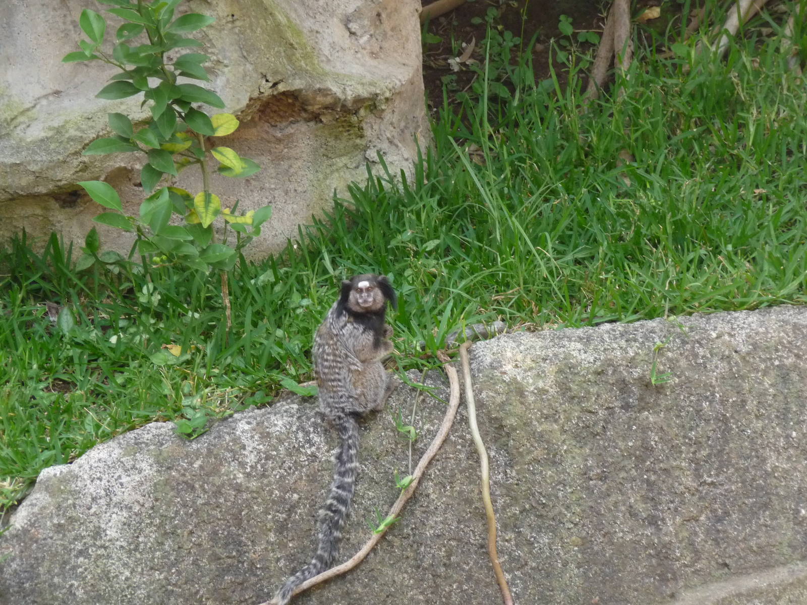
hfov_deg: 12.5
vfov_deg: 9.4
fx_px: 3683
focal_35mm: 158
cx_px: 404
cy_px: 302
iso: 320
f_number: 4.8
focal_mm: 27.1
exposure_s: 1/125
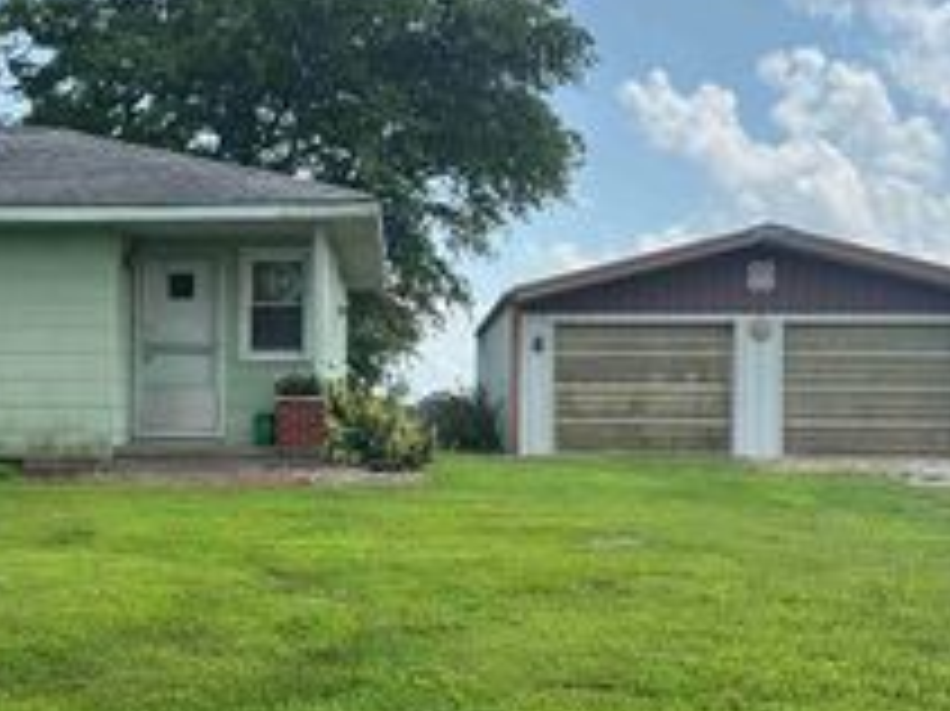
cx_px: 212
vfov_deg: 25.6
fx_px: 1563
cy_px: 425
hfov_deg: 33.0
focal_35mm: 57
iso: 80
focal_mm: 6.86
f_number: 1.78
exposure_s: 1/3356
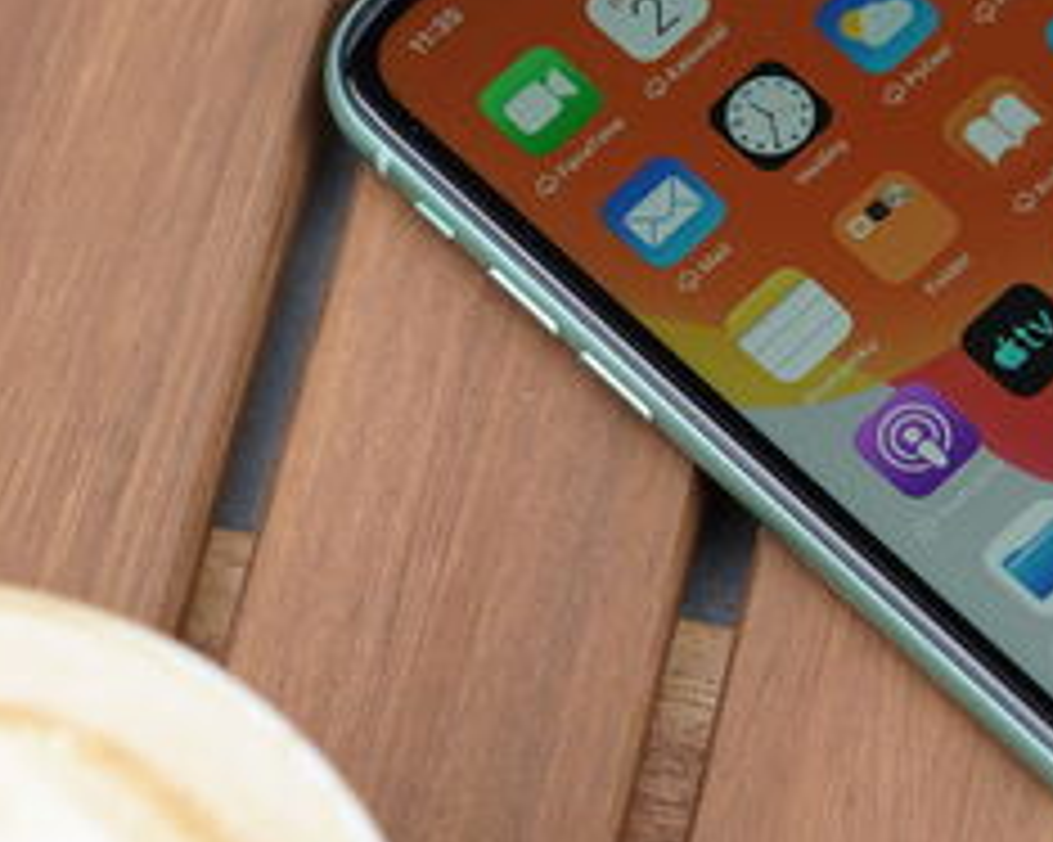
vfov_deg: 8.4
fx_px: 5701
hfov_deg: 10.6
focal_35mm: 183
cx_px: 598
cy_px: 297
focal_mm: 55
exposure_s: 1/125
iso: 100
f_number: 3.5
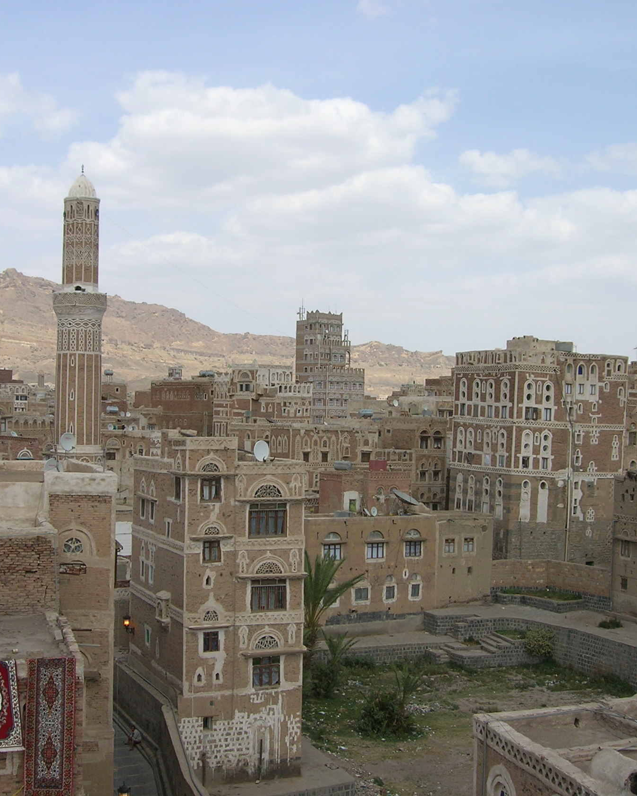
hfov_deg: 33.4
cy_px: 392
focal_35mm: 45
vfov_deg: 41.2
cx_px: 322
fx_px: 1060
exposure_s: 1/424
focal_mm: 5.7
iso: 50
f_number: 4.9
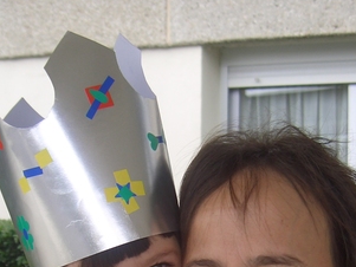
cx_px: 185
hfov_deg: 23.5
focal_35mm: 83
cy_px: 282
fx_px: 854
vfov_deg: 17.3
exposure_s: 1/500
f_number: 2.8
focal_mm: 8
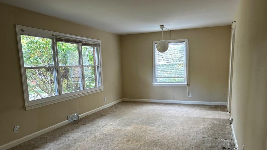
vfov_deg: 39.8
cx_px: 132
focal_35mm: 29
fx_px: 205
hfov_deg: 66.1
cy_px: 99
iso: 80
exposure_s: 1/60
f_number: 1.5
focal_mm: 5.7
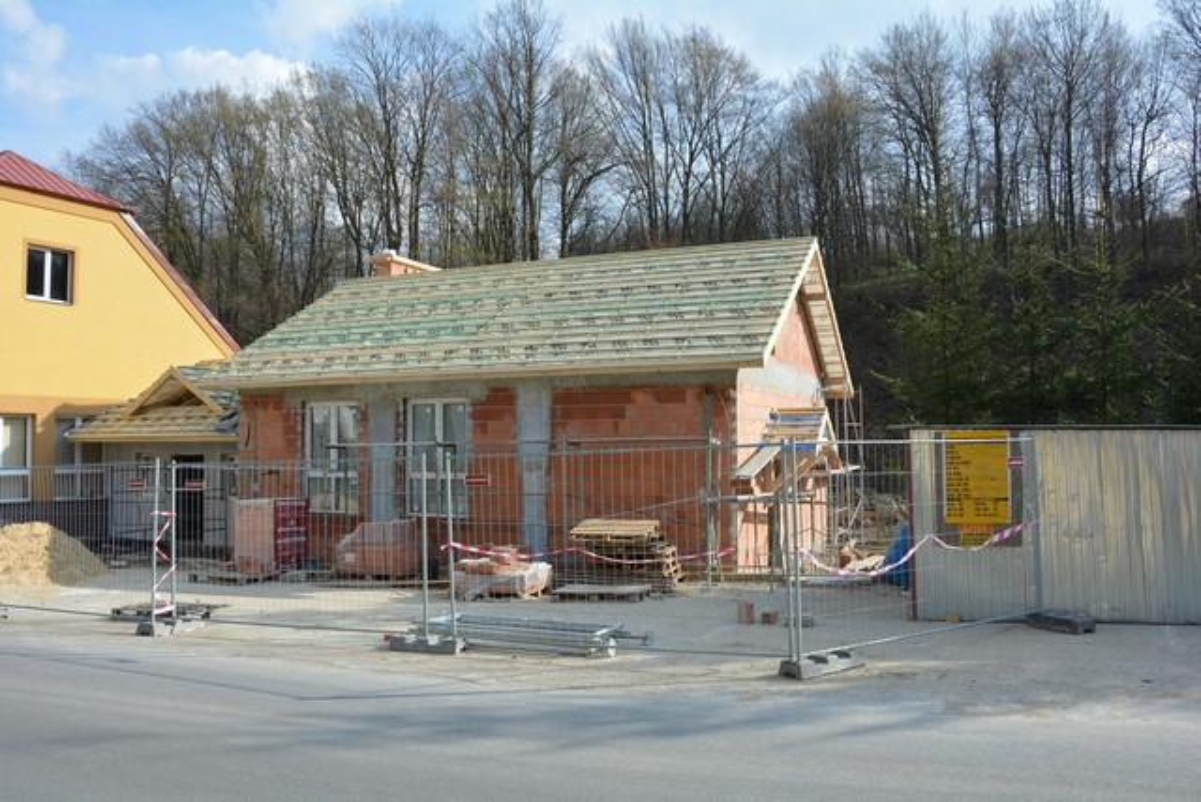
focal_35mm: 27
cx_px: 600
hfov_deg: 67.4
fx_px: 901
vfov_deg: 48.0
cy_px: 401
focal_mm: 18
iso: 160
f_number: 8
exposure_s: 1/250
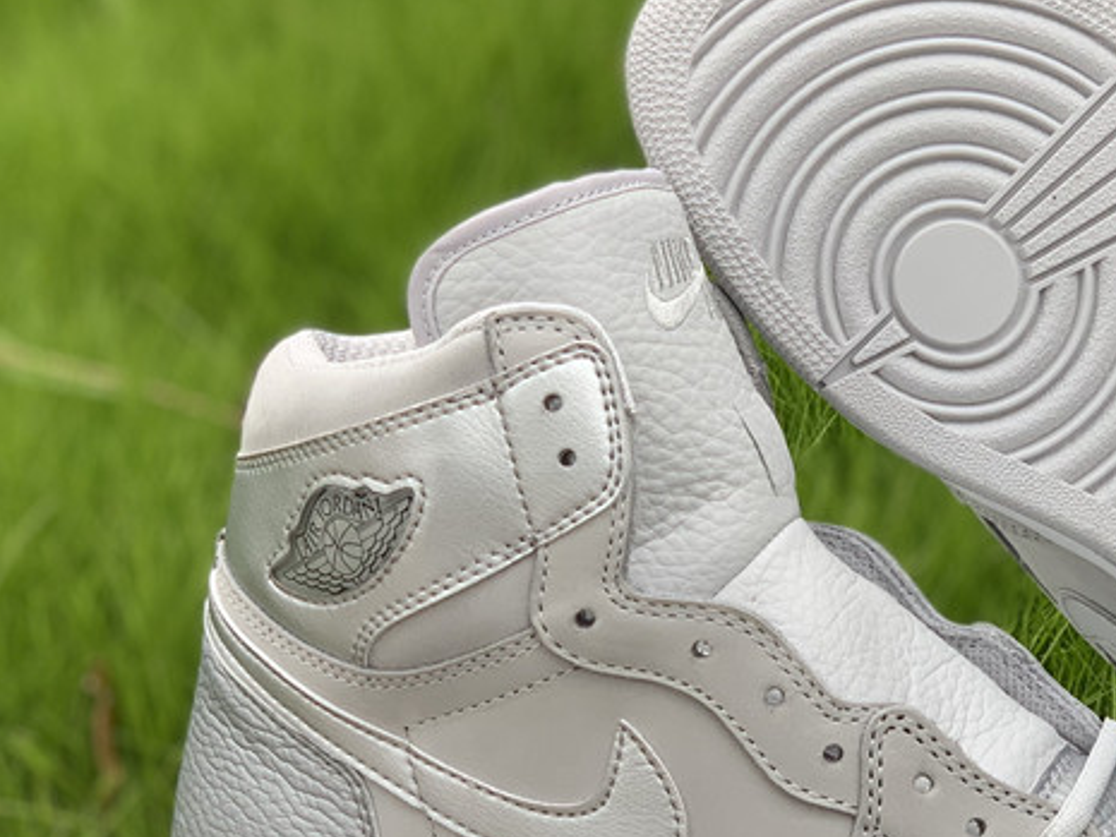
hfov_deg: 20.4
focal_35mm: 95
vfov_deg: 15.5
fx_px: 3064
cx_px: 905
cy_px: 579
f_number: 2.4
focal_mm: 6
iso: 16
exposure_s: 1/122
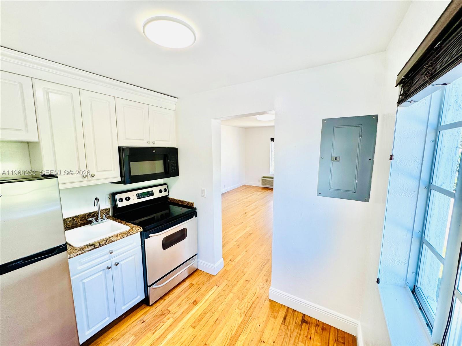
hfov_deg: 102.1
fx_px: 187
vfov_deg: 85.7
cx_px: 231
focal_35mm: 14
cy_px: 173
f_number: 2.2
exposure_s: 1/120
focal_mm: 2.22
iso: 64
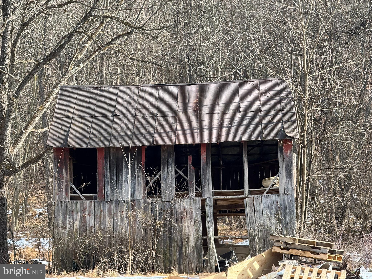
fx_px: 1290
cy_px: 140
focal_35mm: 120
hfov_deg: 16.4
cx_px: 186
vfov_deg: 12.3
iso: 50
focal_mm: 15.66
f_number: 2.8
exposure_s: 1/236
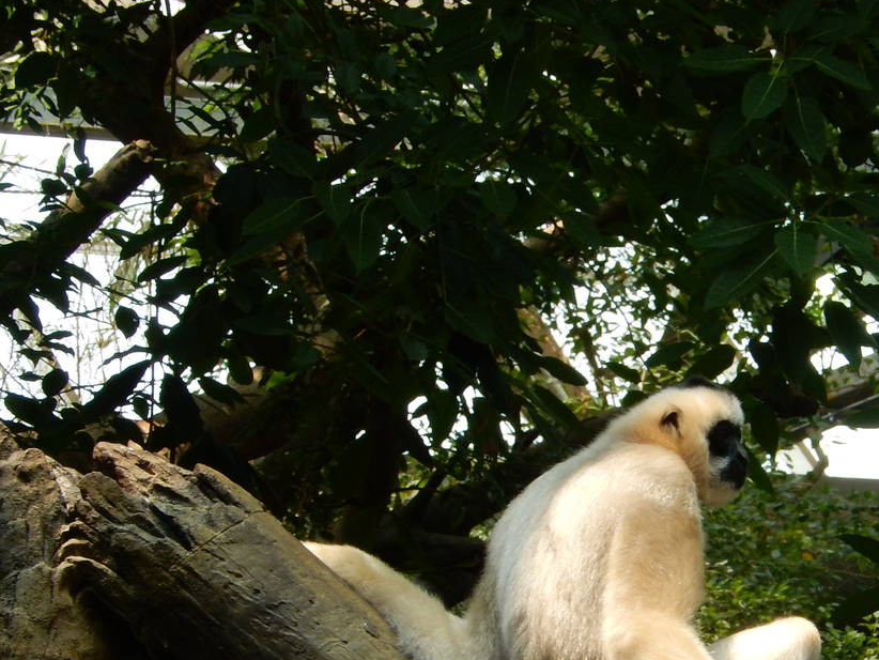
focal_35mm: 360
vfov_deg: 4.1
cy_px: 593
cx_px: 693
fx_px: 9144
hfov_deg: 5.5
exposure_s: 1/60
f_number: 5.7
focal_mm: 33.3
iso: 125
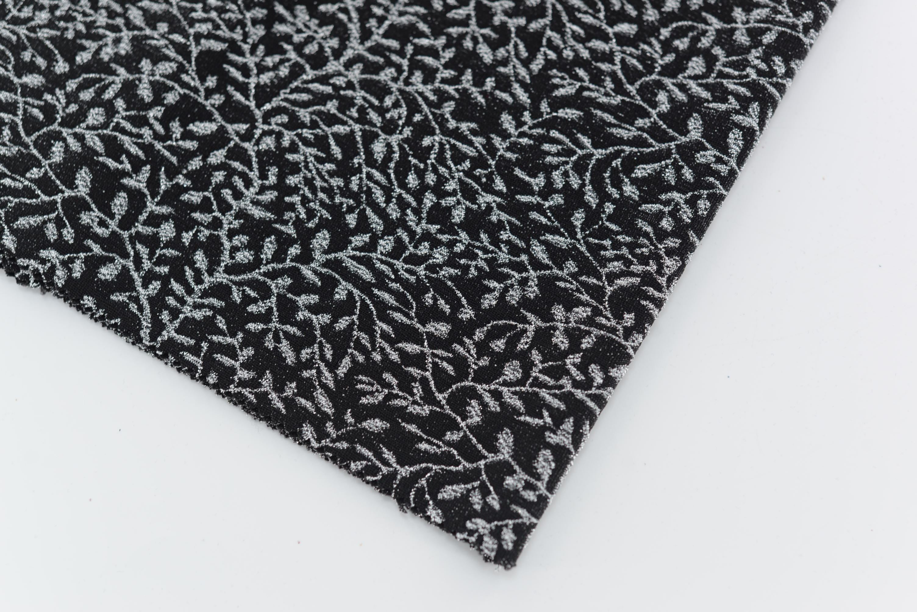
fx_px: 1274
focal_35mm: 50
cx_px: 458
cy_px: 306
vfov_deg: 27.0
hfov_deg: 39.6
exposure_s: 1/100
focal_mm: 50
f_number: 4
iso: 100
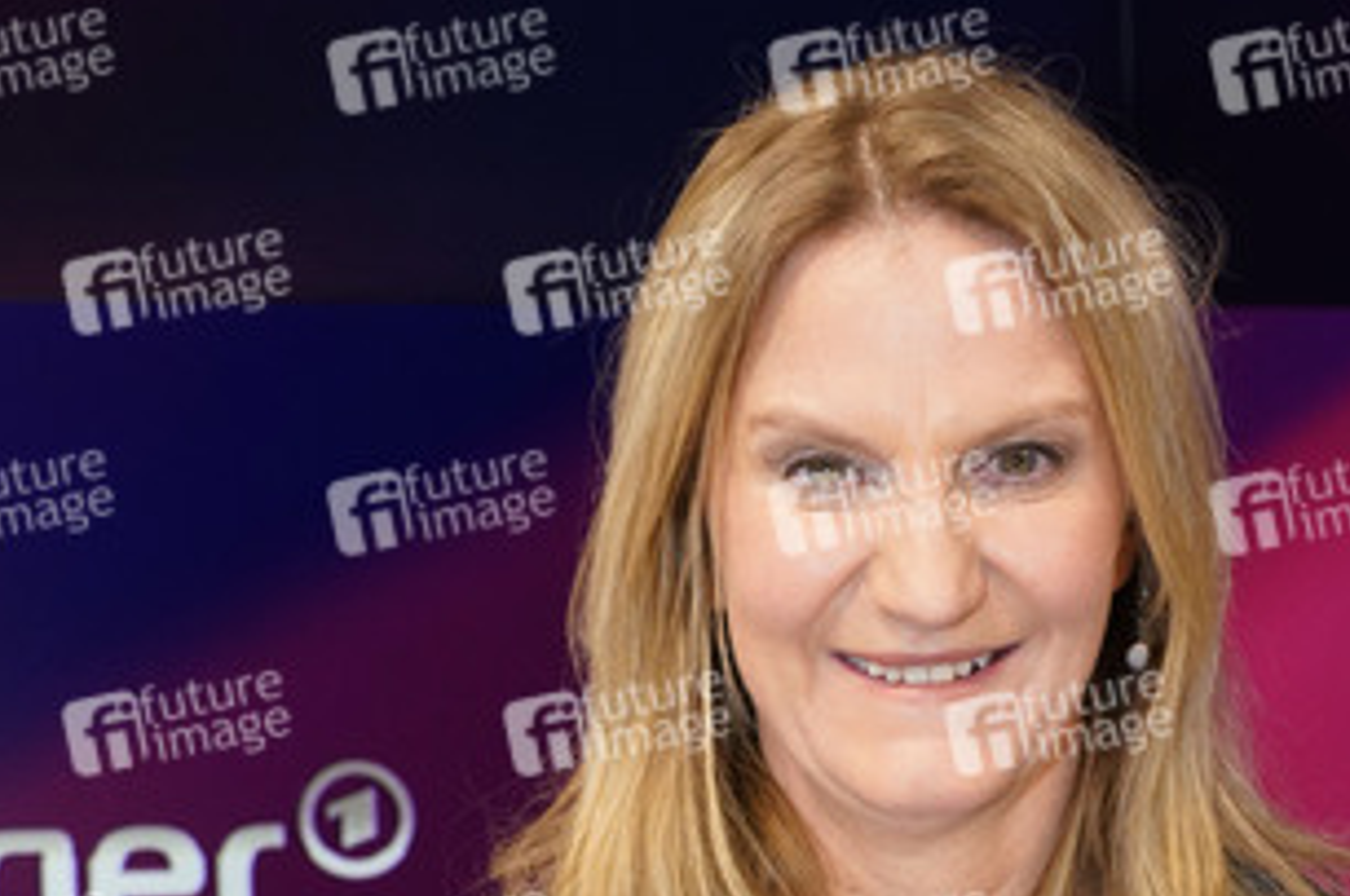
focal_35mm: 59
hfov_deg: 33.6
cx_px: 942
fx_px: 2209
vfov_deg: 22.8
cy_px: 614
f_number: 5.6
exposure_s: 1/125
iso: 2000
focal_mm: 40
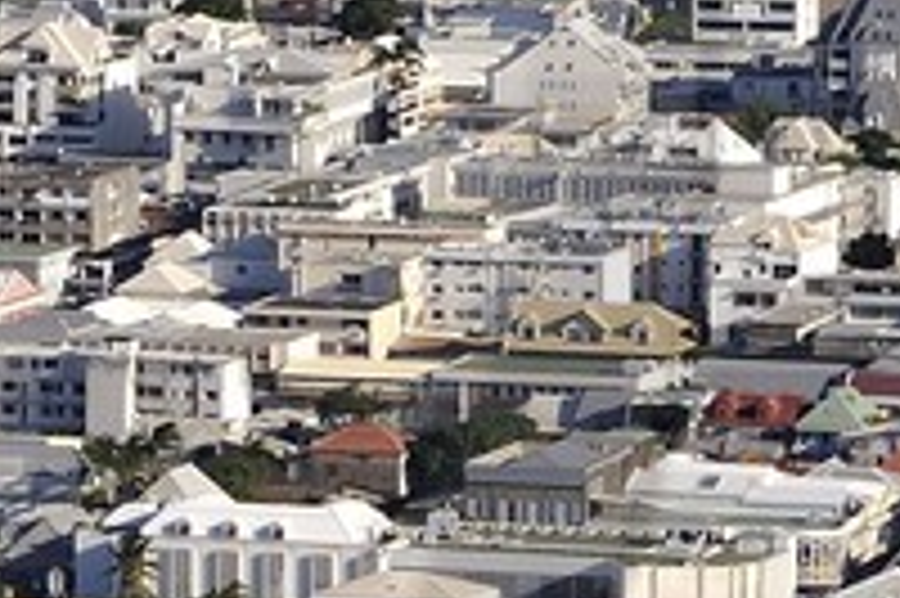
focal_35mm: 465
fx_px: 11615
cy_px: -13
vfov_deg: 2.9
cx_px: -1156
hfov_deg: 4.4
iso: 400
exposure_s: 1/800
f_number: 10
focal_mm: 58
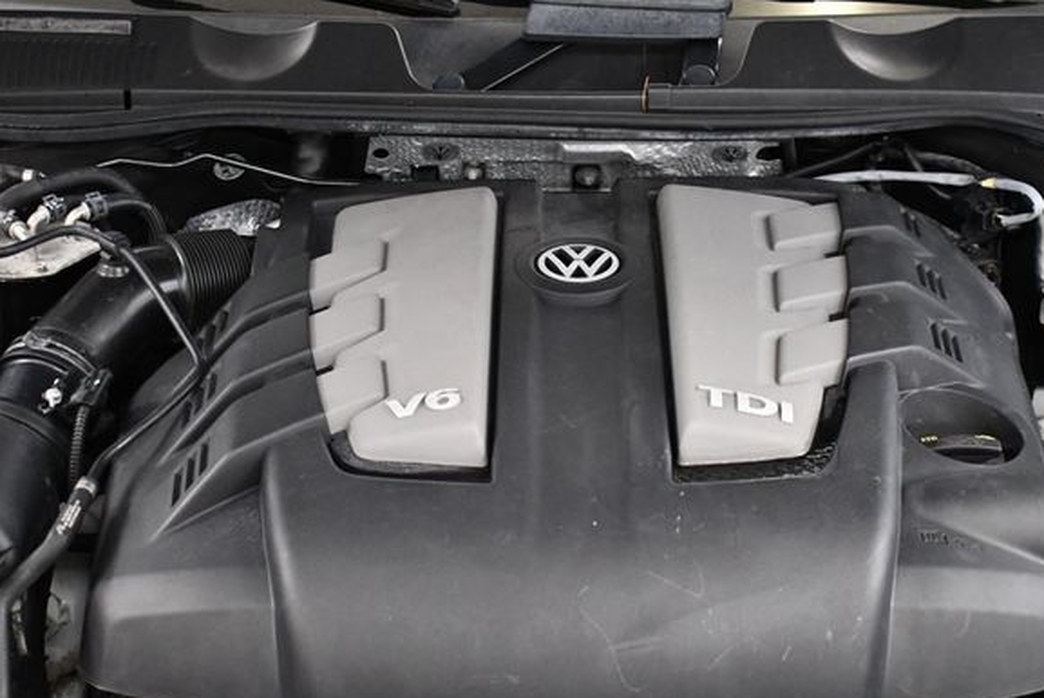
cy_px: 385
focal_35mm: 71
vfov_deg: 19.2
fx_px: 2061
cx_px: 577
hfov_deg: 28.4
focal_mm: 32
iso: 3200
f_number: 4.5
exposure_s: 1/125
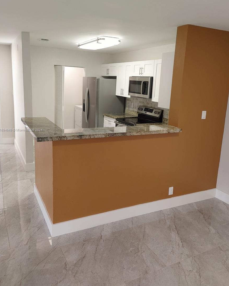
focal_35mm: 28
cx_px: 113
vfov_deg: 62.1
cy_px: 130
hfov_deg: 51.5
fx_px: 237
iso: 200
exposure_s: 1/120
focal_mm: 4.81
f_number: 1.8
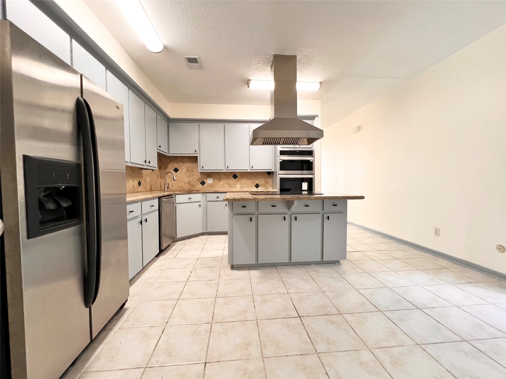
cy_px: 190
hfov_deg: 106.2
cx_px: 253
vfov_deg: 89.9
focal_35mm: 13
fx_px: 190
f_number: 1.8
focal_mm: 1.57
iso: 250
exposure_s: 1/120
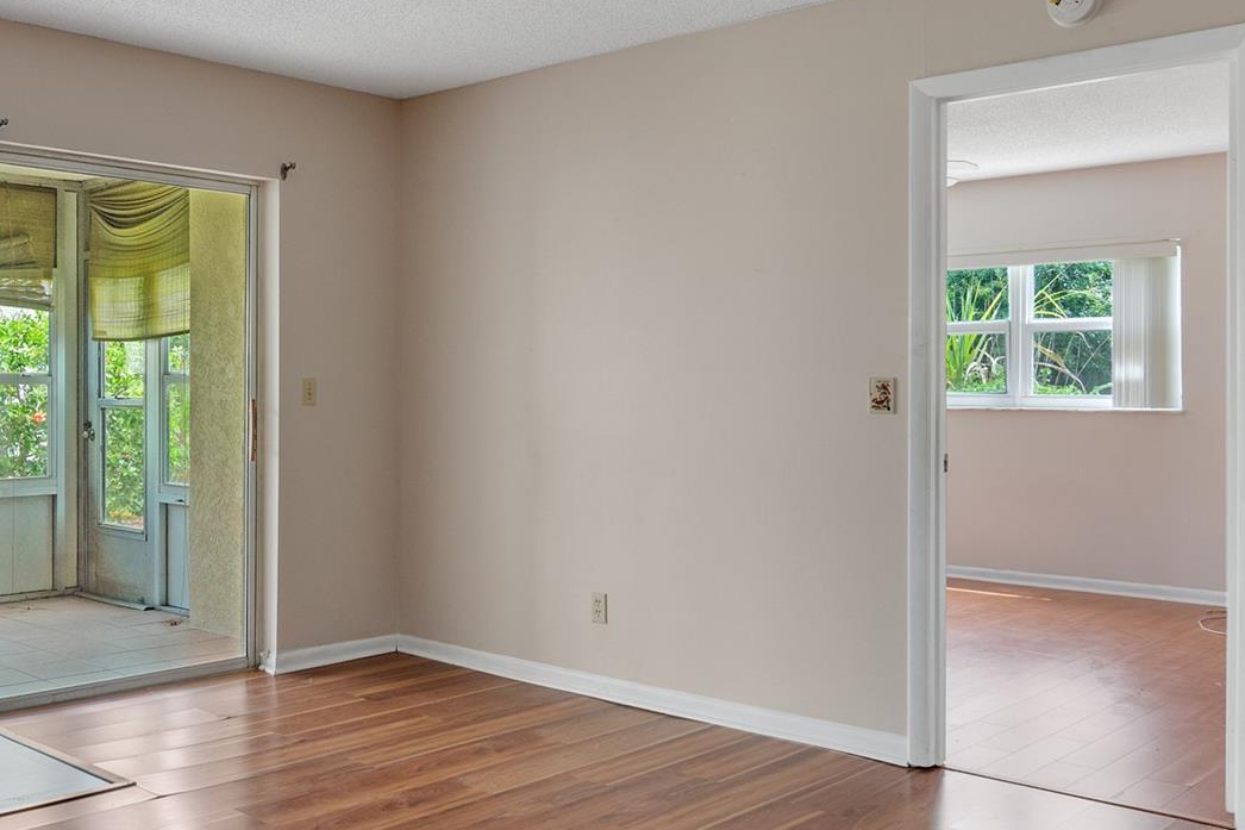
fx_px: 1625
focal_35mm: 47
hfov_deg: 41.4
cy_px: 366
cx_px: 409
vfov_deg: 28.6
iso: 320
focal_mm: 16
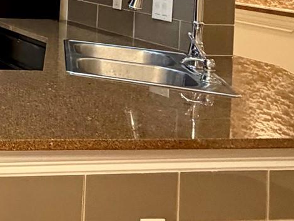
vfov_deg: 21.6
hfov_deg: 22.7
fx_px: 518
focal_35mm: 61
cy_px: -69
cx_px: -195
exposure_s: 1/60
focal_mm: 2.22
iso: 400
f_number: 2.2
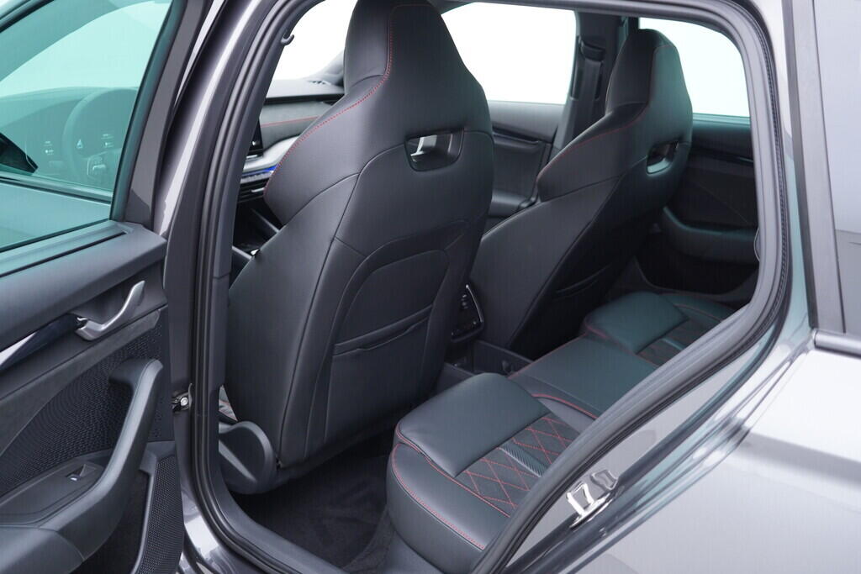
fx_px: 861
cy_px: 287
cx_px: 430
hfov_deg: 53.1
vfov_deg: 36.9
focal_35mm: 36
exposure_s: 1/40
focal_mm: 24
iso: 320
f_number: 2.8
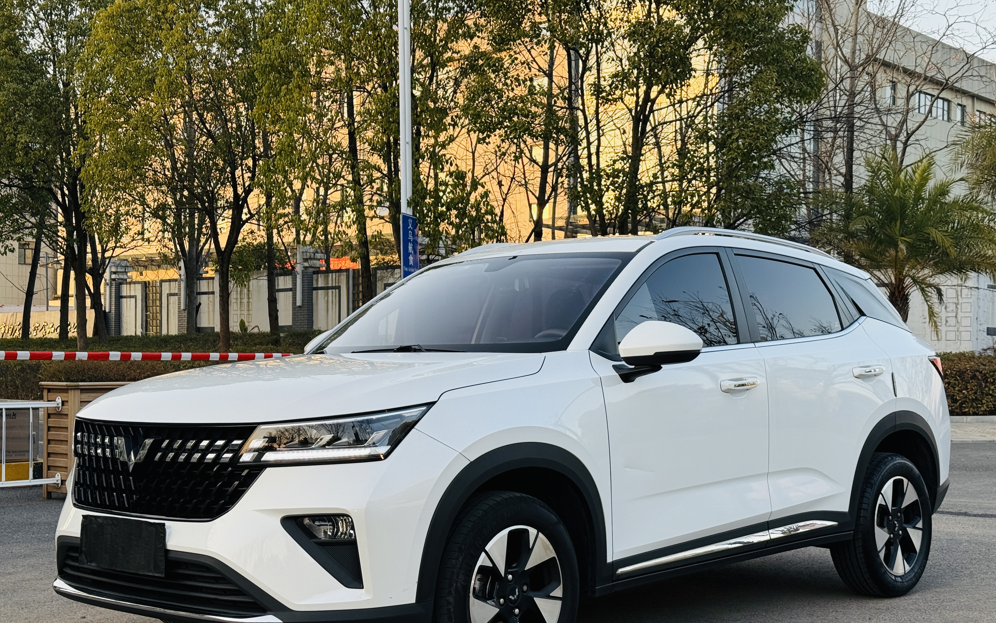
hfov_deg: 39.6
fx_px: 1384
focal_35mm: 51
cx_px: 498
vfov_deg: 25.3
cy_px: 357
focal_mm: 6.76
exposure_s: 1/592
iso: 64
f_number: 1.78
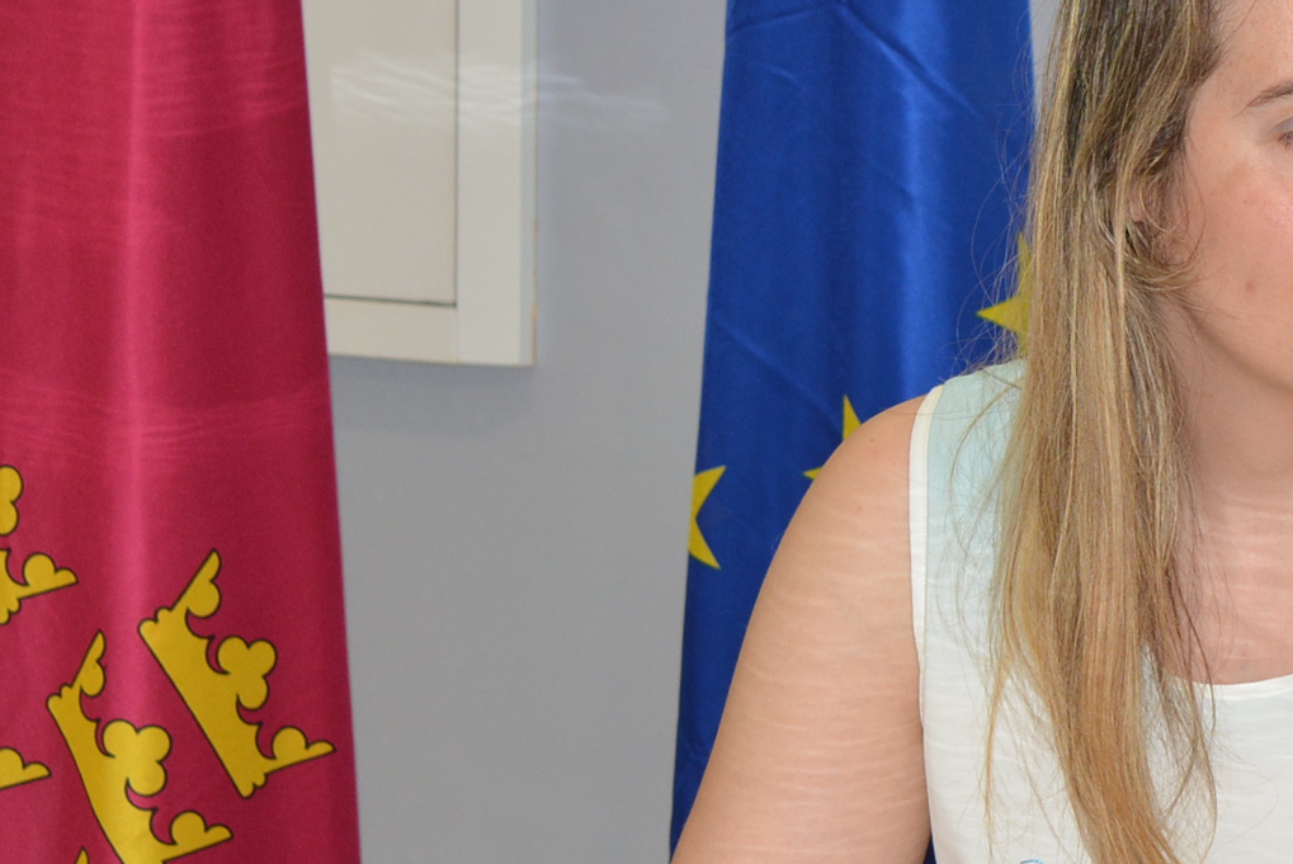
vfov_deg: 6.0
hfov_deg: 8.9
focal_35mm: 229
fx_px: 8230
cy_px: 534
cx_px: 1509
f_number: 5.6
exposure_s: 1/60
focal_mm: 52
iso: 400
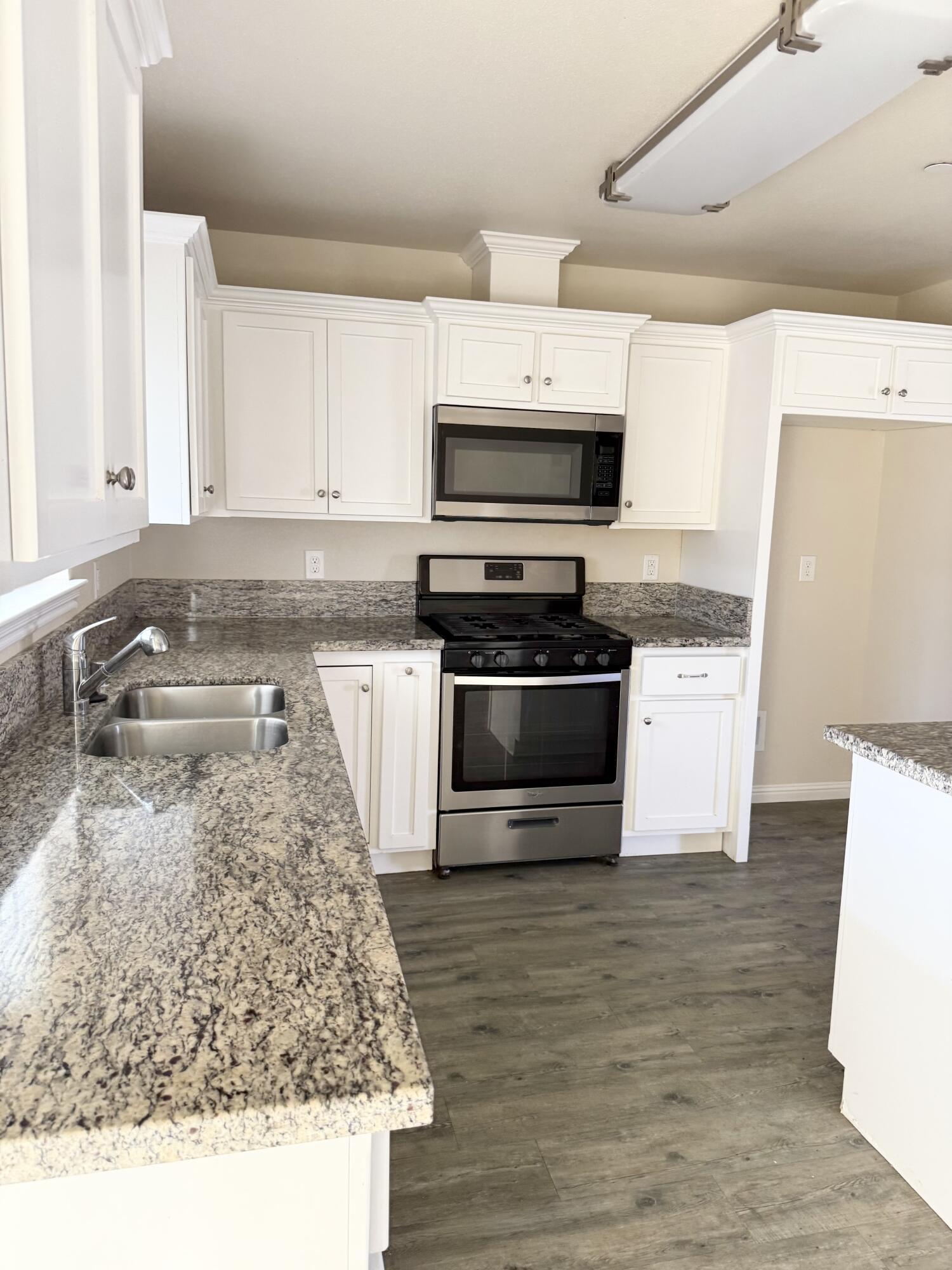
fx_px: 880
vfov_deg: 71.6
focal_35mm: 24
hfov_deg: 56.8
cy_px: 635
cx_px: 476
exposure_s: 1/87
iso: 200
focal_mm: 6.76
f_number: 1.78
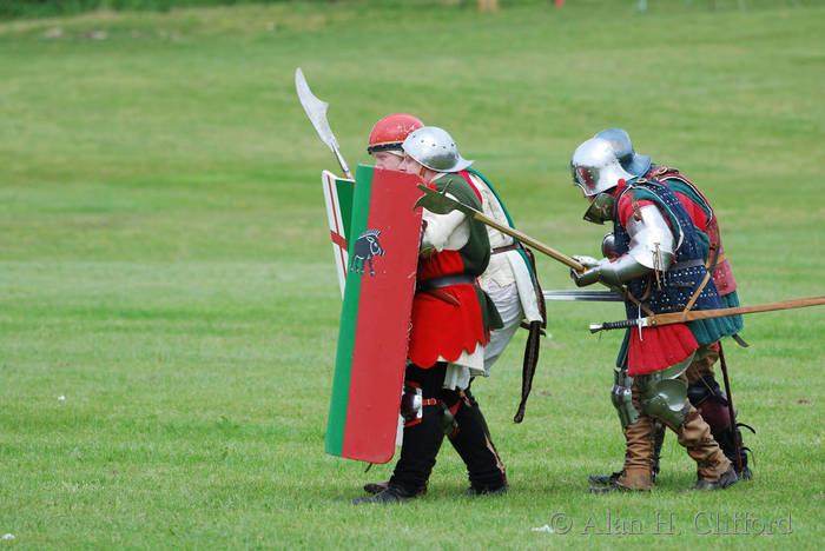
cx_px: 412
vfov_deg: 3.1
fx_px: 10321
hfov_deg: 4.6
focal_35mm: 450
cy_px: 276
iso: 220
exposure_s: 1/500
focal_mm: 300
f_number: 5.3
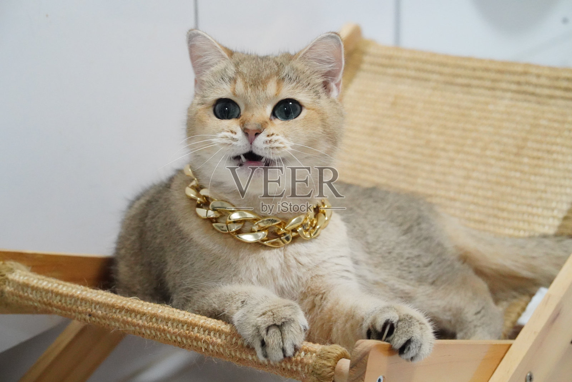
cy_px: 191
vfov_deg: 16.1
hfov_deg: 23.9
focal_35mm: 85
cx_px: 286
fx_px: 1351
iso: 20000
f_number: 7.1
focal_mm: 85
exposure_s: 1/250
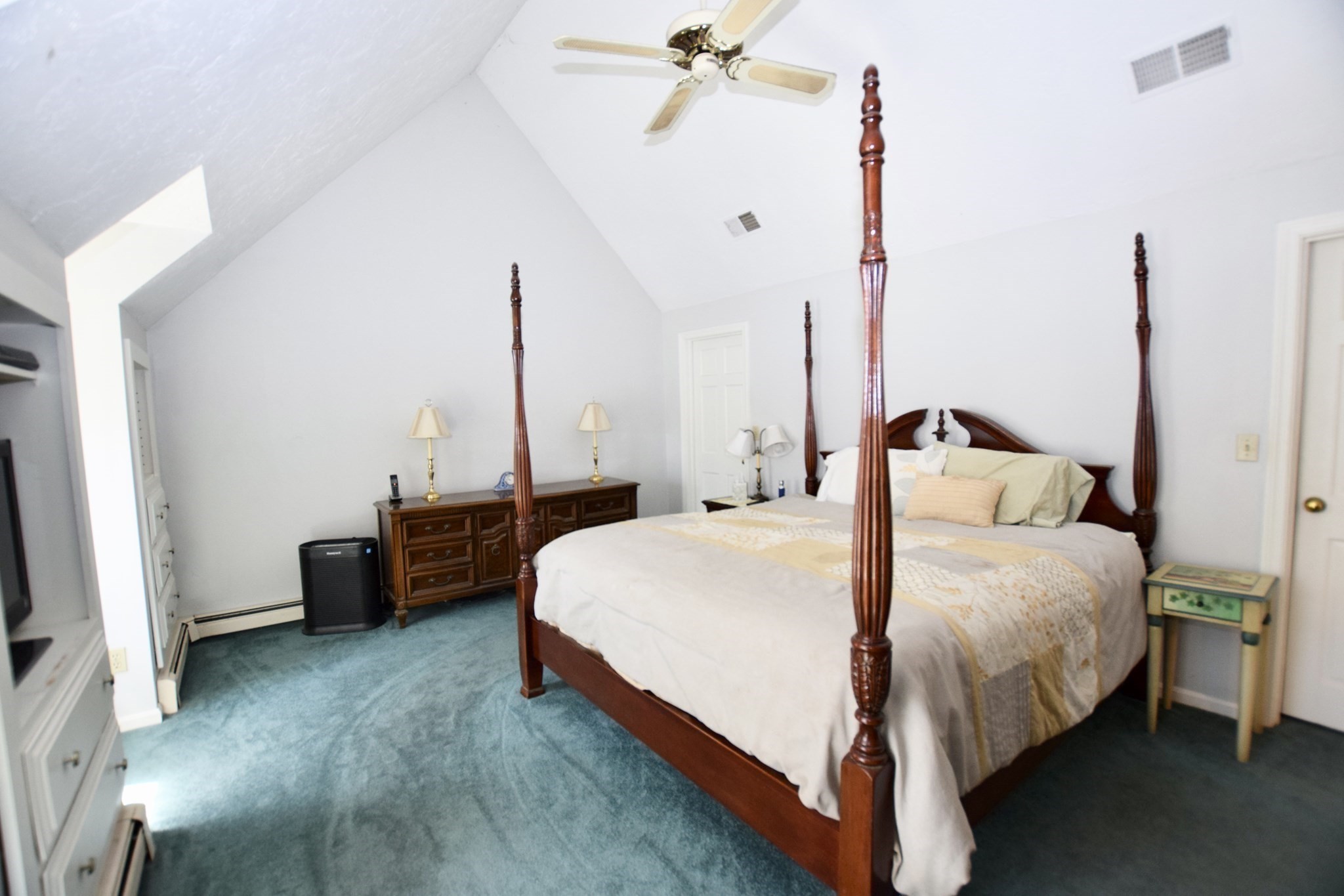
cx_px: 672
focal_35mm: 15
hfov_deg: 100.4
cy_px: 448
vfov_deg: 77.3
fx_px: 560
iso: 800
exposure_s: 1/60
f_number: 4
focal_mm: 10
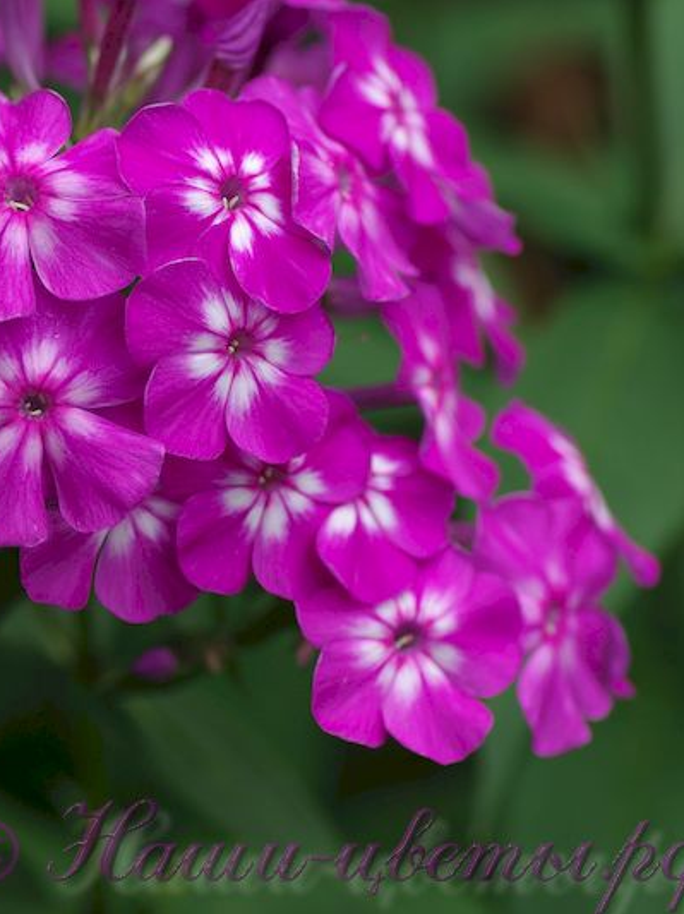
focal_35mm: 217
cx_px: 87
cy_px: 456
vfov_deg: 9.1
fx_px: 5724
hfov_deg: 6.8
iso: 100
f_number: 4
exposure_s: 1/180
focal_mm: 100
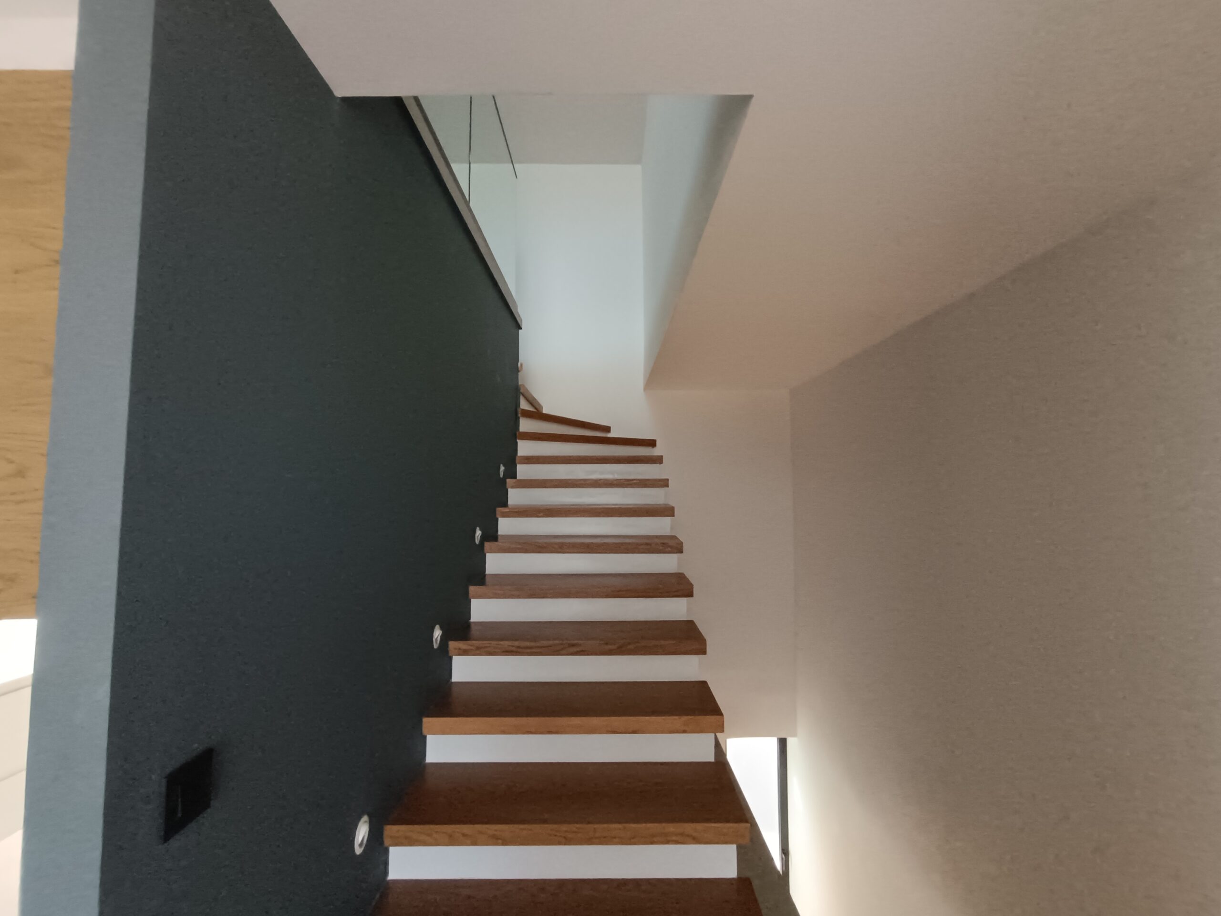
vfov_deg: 78.1
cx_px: 610
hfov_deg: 94.5
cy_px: 458
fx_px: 564
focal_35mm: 16
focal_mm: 1.66
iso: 390
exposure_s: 1/50
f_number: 2.2
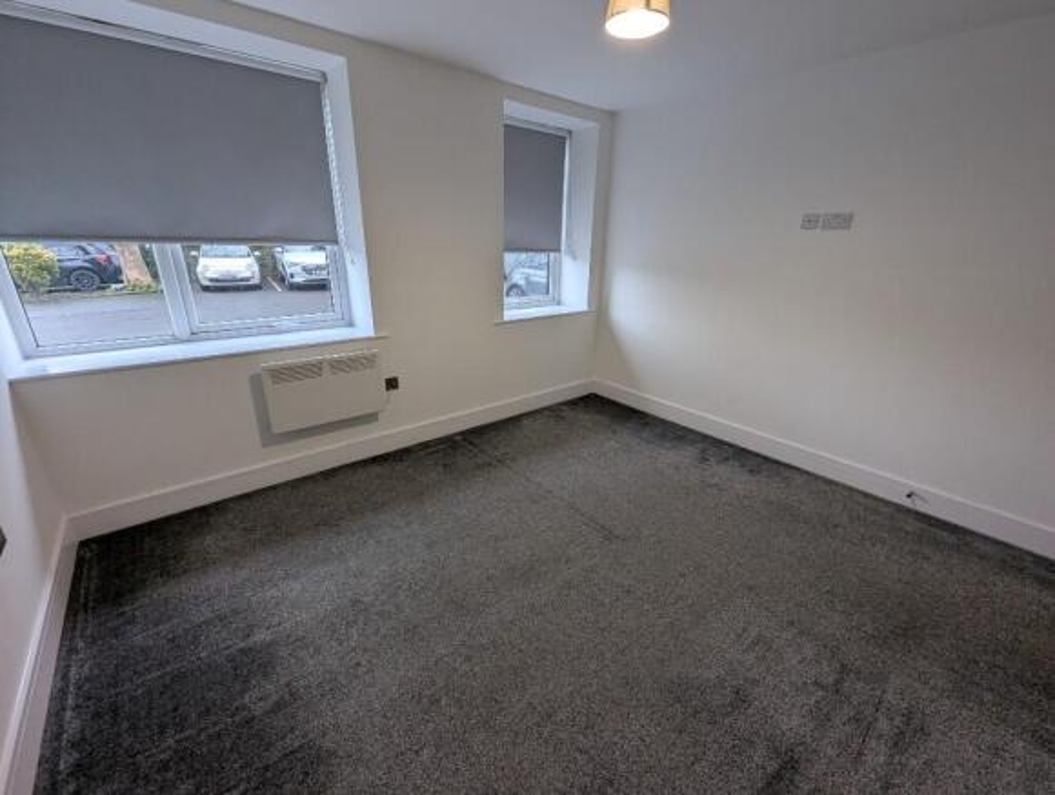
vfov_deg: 90.1
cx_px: 528
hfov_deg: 106.1
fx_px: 397
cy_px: 398
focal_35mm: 13
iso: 77
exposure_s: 1/49.4
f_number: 2.2
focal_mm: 1.95
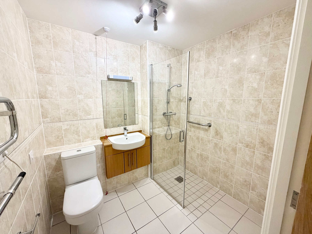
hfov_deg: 102.1
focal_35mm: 14
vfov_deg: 85.7
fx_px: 126
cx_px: 156
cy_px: 117
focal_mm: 2.22
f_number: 2.2
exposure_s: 1/50
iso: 200
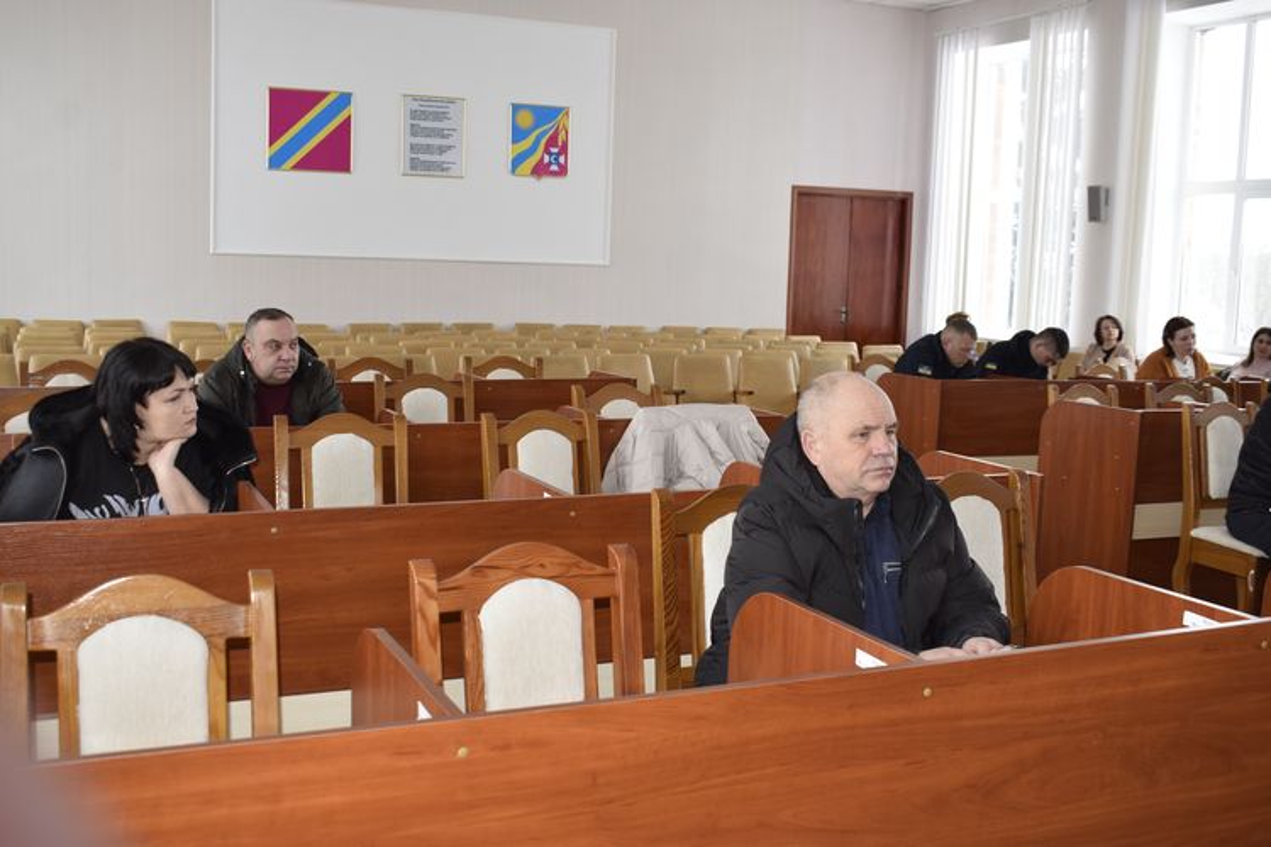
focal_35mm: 38
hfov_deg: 51.3
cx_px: 636
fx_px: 1324
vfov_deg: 35.5
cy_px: 424
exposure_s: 1/125
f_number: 5.6
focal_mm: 25
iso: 500
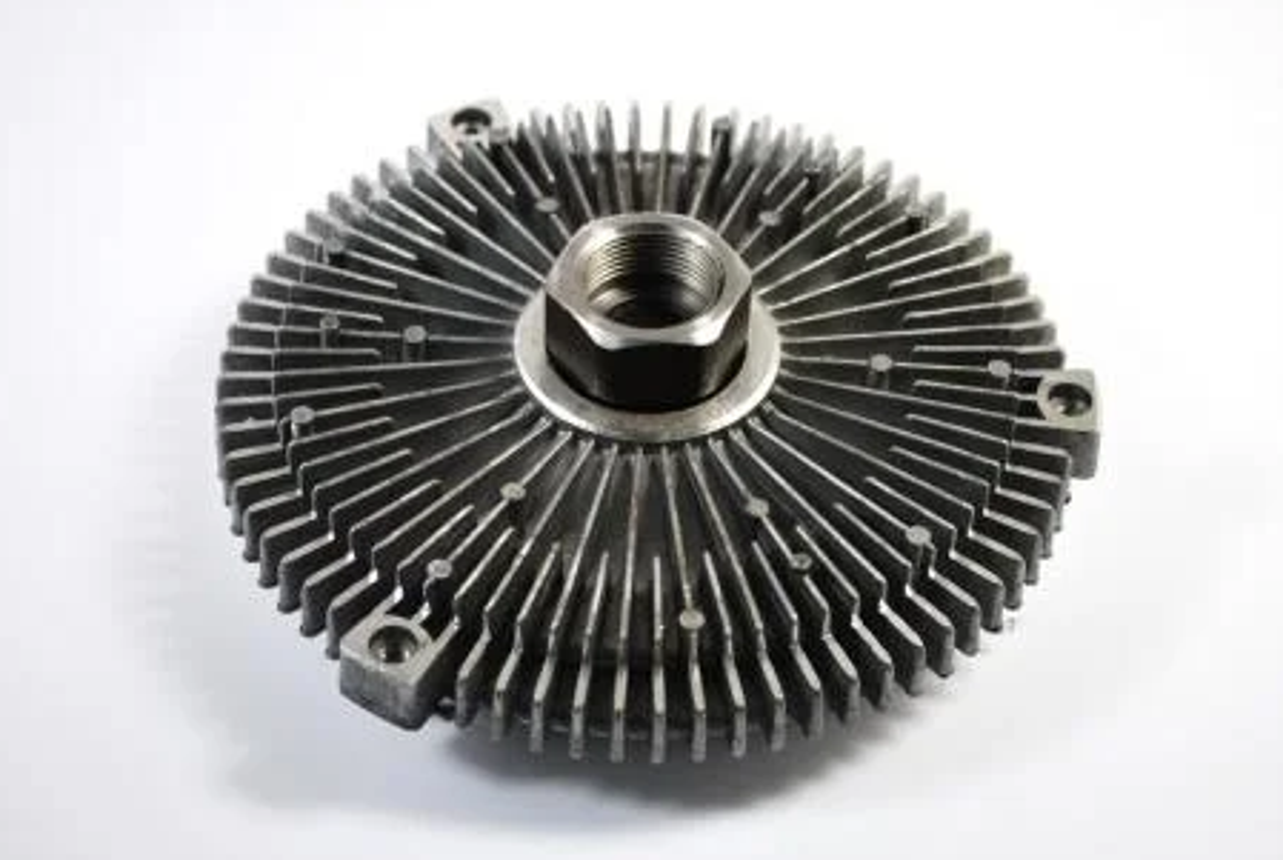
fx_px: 3017
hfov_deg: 24.0
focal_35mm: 85
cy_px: 426
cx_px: 631
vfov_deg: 16.2
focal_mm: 55
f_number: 5.6
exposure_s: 1/80
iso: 200
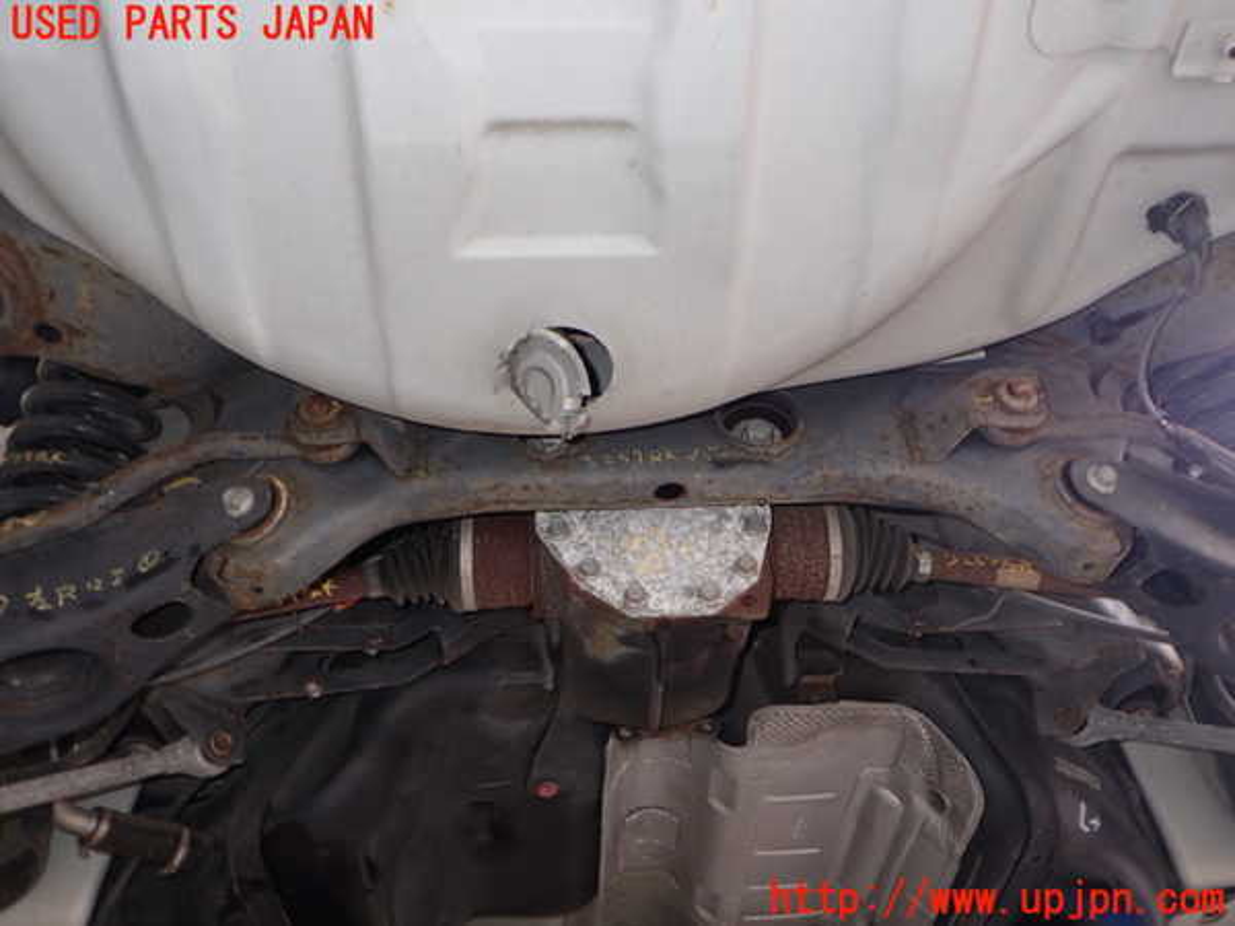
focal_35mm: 30
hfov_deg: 60.0
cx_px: 618
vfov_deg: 46.8
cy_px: 463
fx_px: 1070
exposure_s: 1/30
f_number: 2.3
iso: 200
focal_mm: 5.4
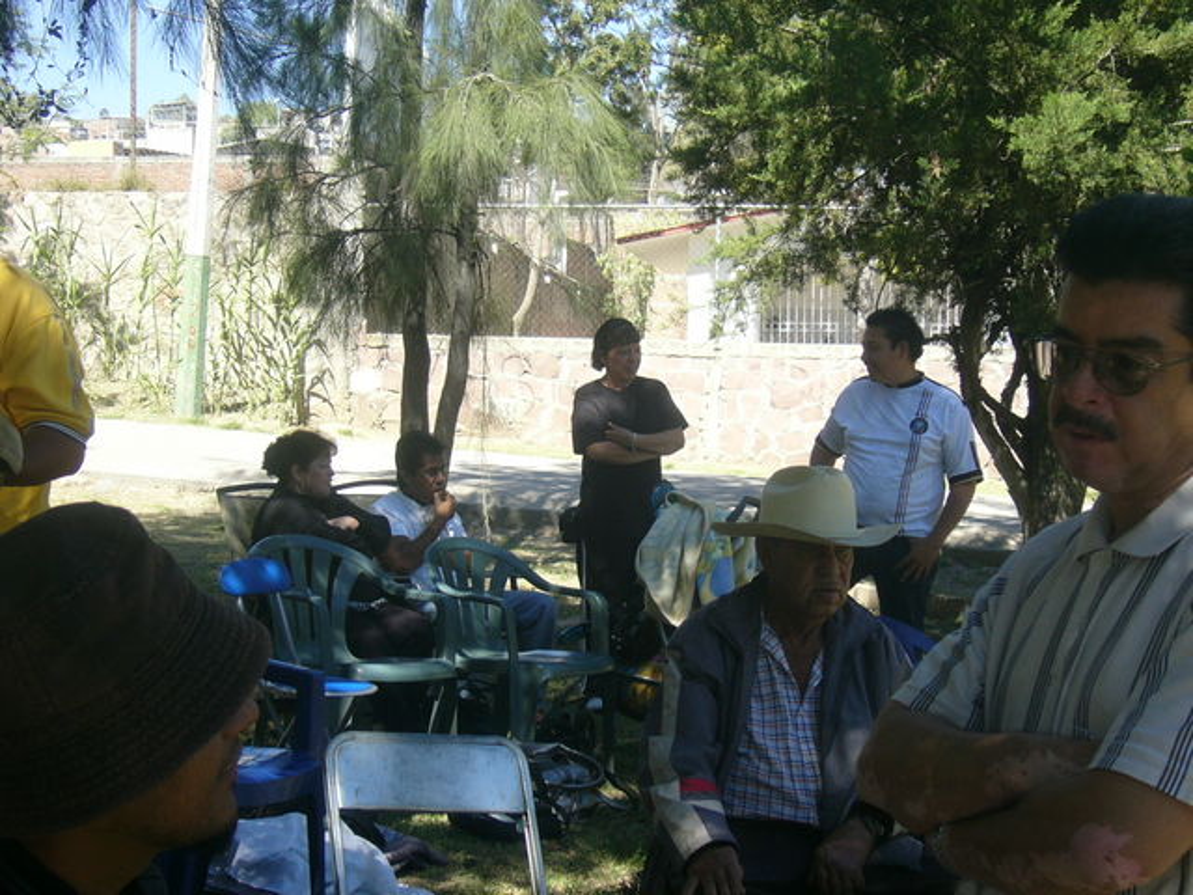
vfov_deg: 24.4
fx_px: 2068
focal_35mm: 60
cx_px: 596
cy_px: 448
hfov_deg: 32.2
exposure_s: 1/250
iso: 50
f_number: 3.7
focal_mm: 10
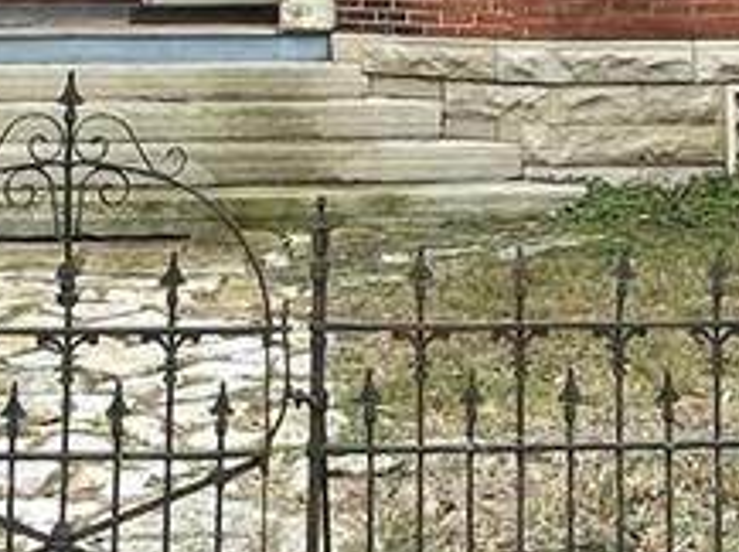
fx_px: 1812
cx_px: 436
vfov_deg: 16.2
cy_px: -213
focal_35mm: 85
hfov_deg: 23.0
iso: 25
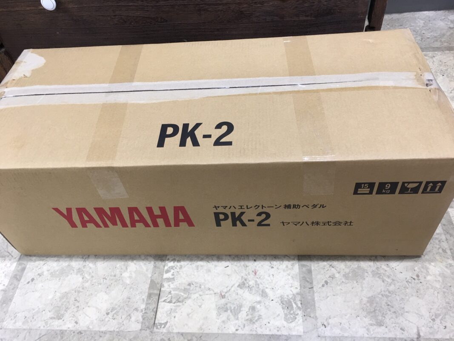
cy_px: 170
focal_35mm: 29
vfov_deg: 48.2
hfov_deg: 61.7
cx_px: 227
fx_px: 380
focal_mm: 4.15
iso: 32
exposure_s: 1/15
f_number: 2.2
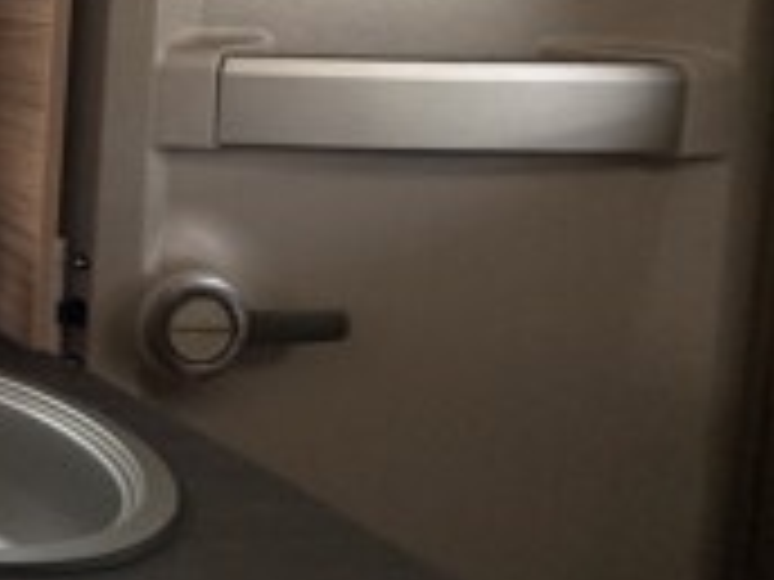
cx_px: -621
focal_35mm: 52
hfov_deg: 22.1
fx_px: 1163
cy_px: 4
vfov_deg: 26.6
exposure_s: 1/99
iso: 80
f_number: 2.2
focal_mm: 2.22
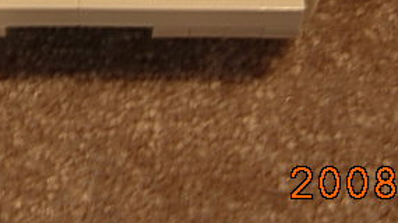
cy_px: -240
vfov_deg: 8.1
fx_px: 1487
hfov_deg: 15.1
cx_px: 77
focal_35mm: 141
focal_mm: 7.5
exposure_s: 1/5.3
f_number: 2.7
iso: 50
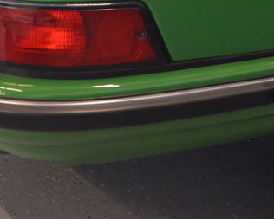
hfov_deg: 23.1
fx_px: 665
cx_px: 83
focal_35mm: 82
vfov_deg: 18.3
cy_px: 9
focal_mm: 24
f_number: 3.8
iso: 2200
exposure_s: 1/30
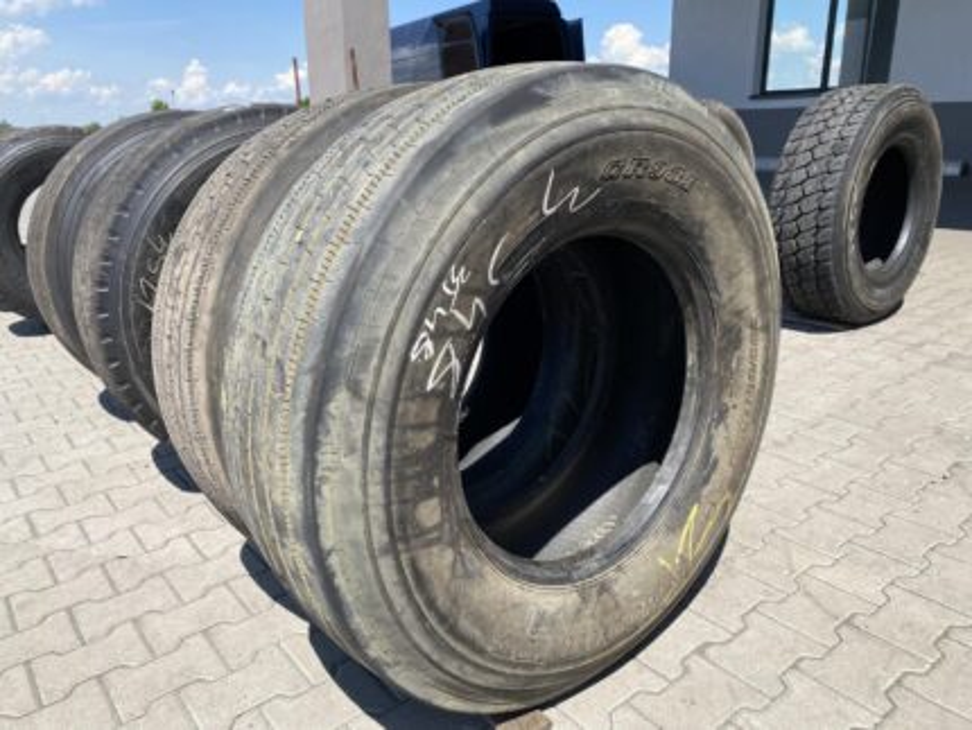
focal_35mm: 26
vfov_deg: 53.1
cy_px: 365
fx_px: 730
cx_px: 486
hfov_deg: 67.3
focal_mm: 4.25
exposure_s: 1/1754
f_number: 1.8
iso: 32
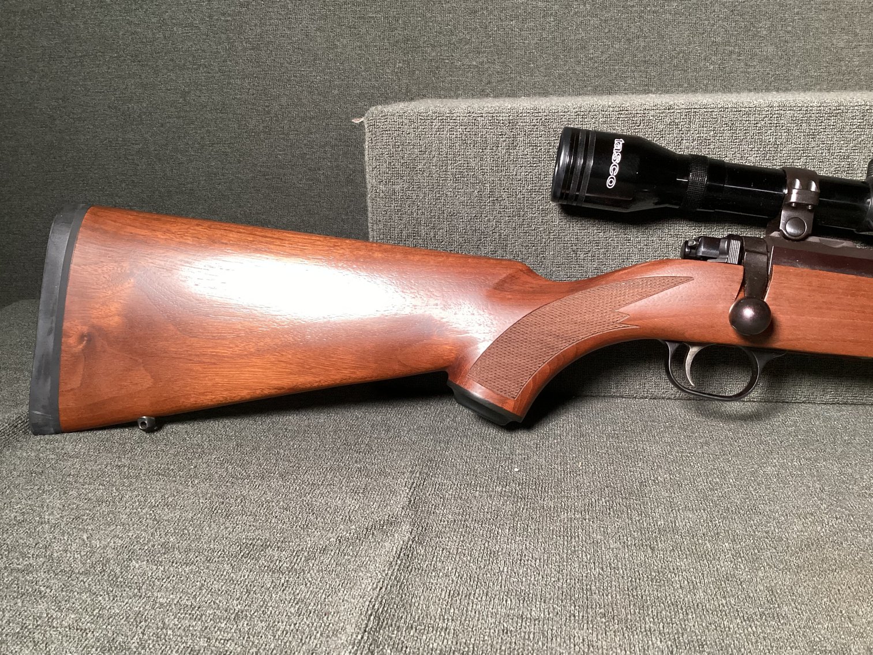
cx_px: 436
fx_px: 782
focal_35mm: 31
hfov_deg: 58.3
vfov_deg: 45.4
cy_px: 328
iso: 250
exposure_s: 1/50
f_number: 2.4
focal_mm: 3.3
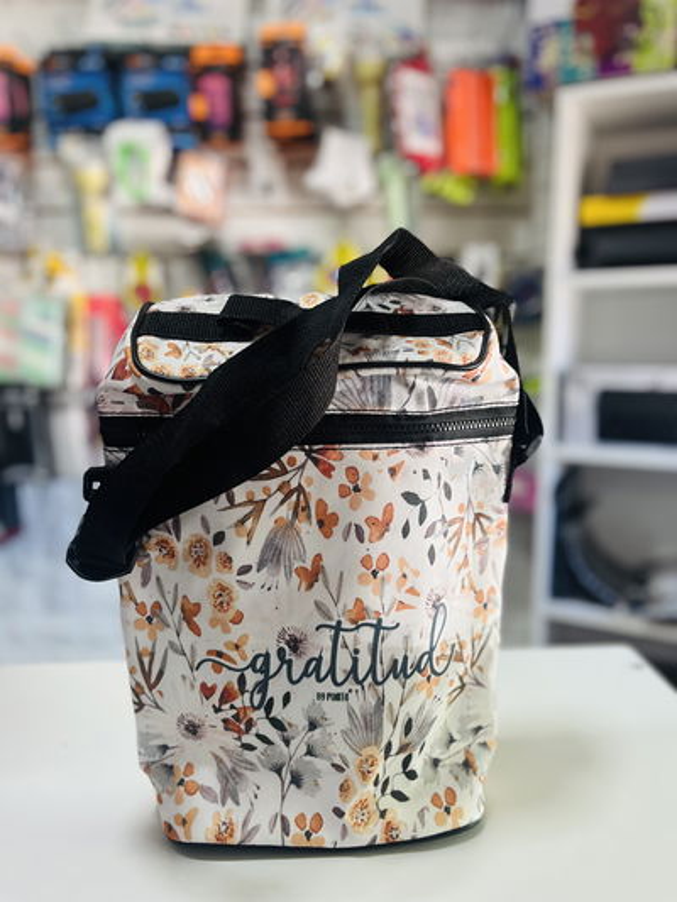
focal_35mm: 26
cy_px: 451
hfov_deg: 53.1
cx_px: 338
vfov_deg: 67.3
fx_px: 678
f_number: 1.6
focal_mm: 5.1
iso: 125
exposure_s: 1/73
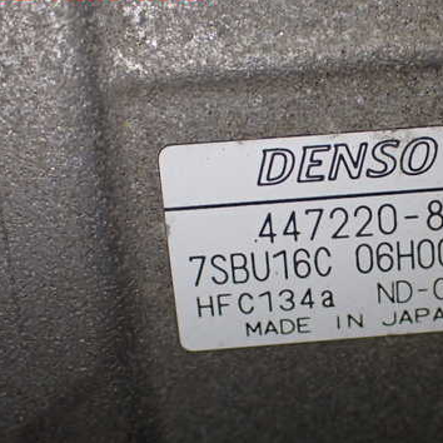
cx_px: 352
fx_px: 1173
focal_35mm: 81
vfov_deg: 21.4
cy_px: 258
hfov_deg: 21.1
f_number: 3.3
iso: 400
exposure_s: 1/200
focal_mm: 9.65
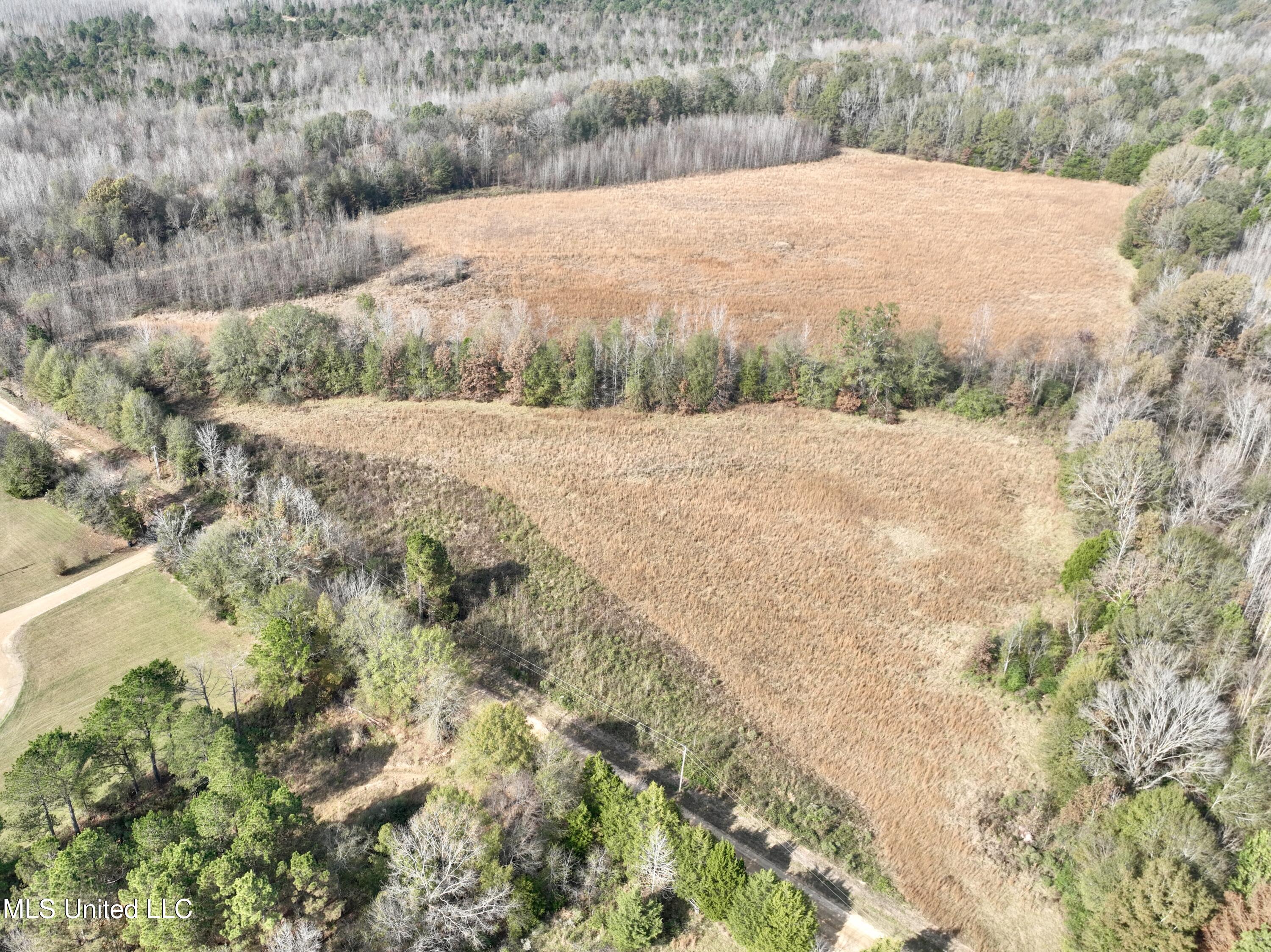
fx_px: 881
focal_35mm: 24
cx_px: 636
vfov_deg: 56.8
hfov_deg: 71.6
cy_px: 476
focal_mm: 12.29
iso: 100
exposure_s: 1/640
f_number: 2.8
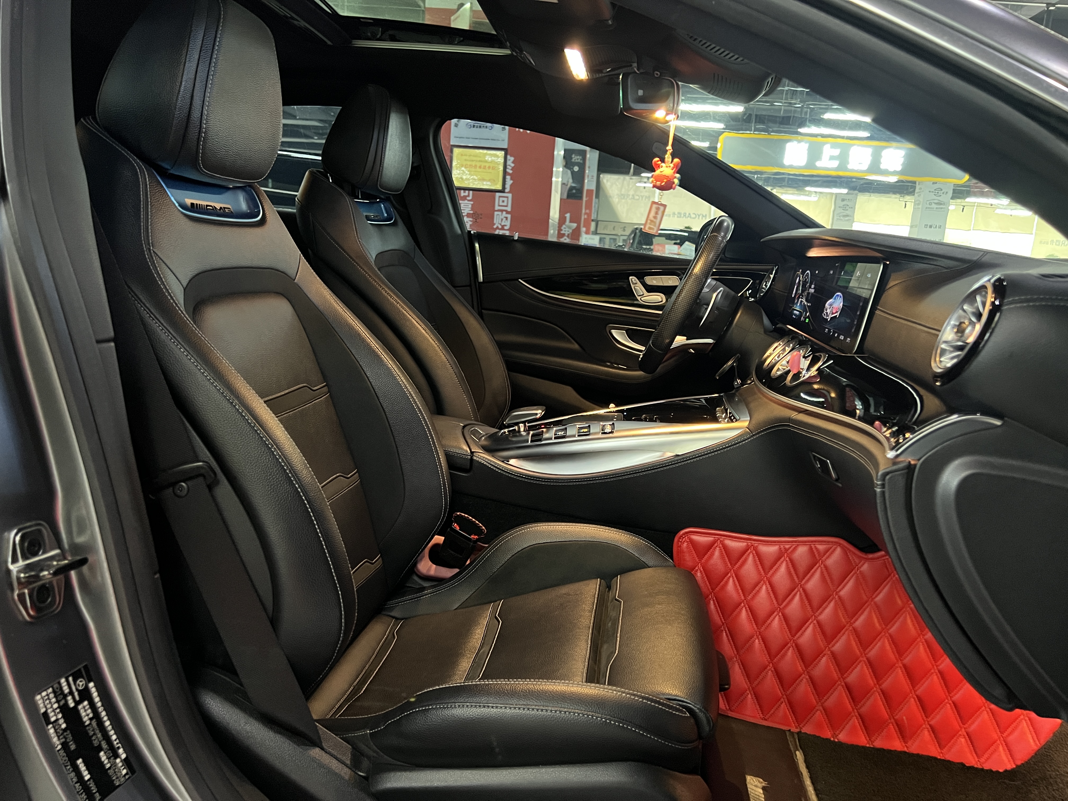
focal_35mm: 26
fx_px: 802
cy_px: 400
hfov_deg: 67.3
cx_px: 534
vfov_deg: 53.1
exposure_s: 1/33
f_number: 1.5
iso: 500
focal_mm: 5.7
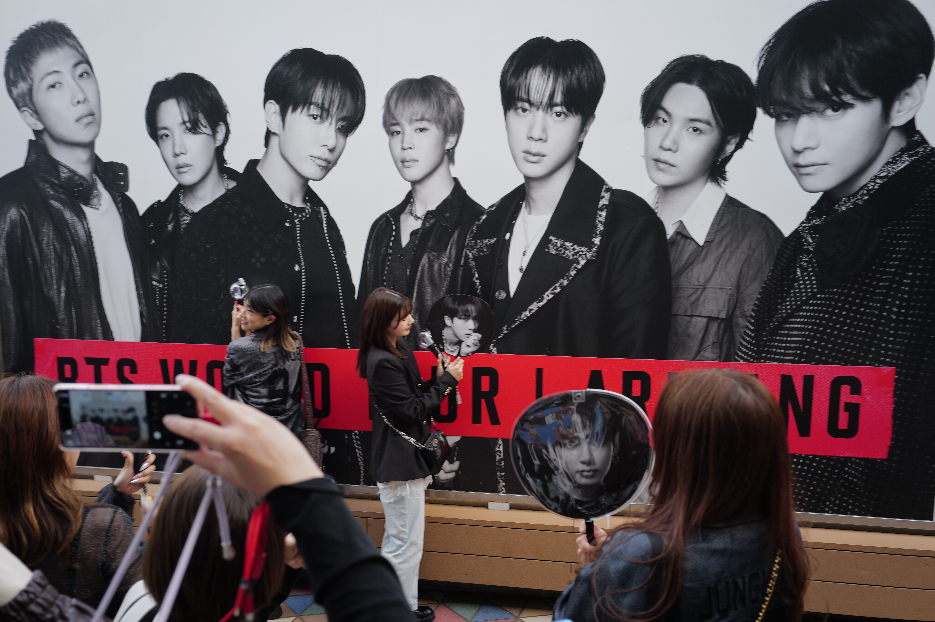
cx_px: 468
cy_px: 311
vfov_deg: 46.4
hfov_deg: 65.5
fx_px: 727
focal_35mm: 28
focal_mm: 28
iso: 100
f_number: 4
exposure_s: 1/80
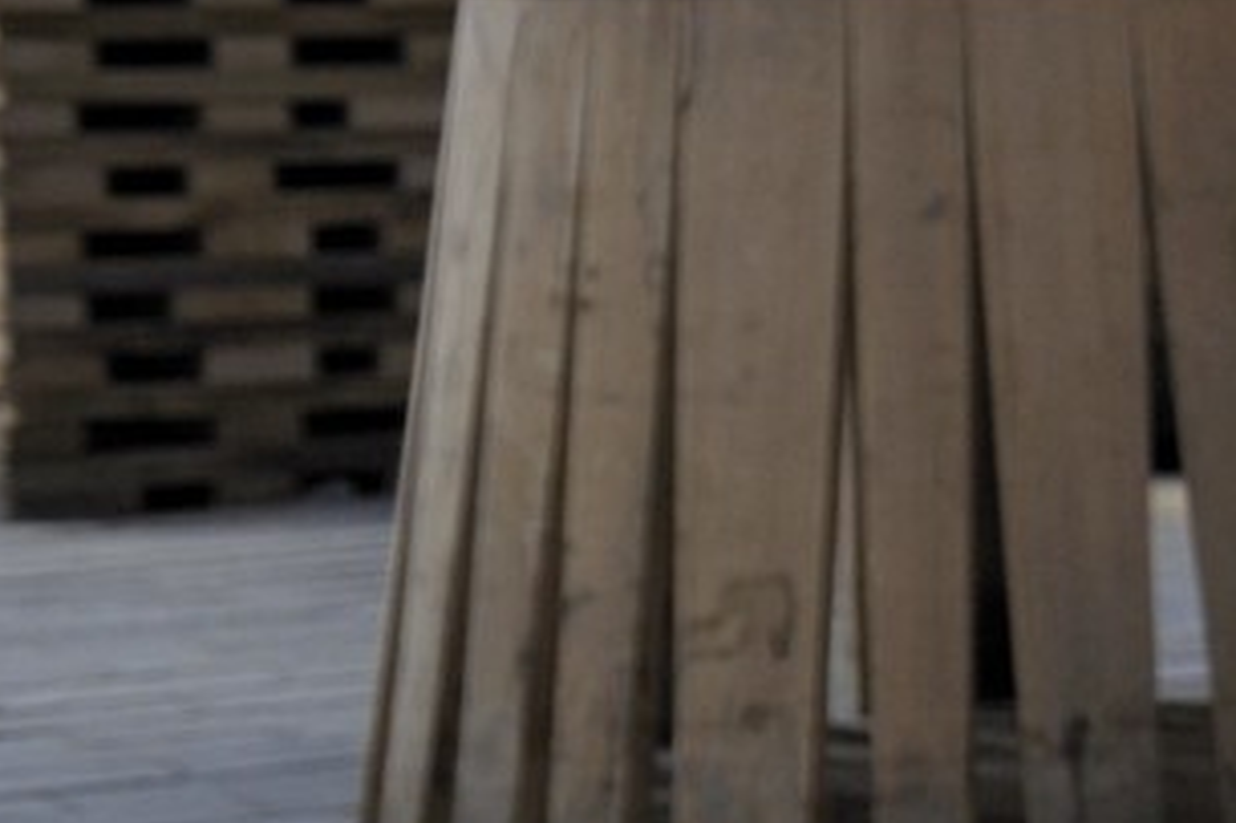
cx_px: 3197
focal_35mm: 168
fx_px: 5765
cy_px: 689
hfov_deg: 10.2
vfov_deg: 8.1
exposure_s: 1/60
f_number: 4
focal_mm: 32
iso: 400
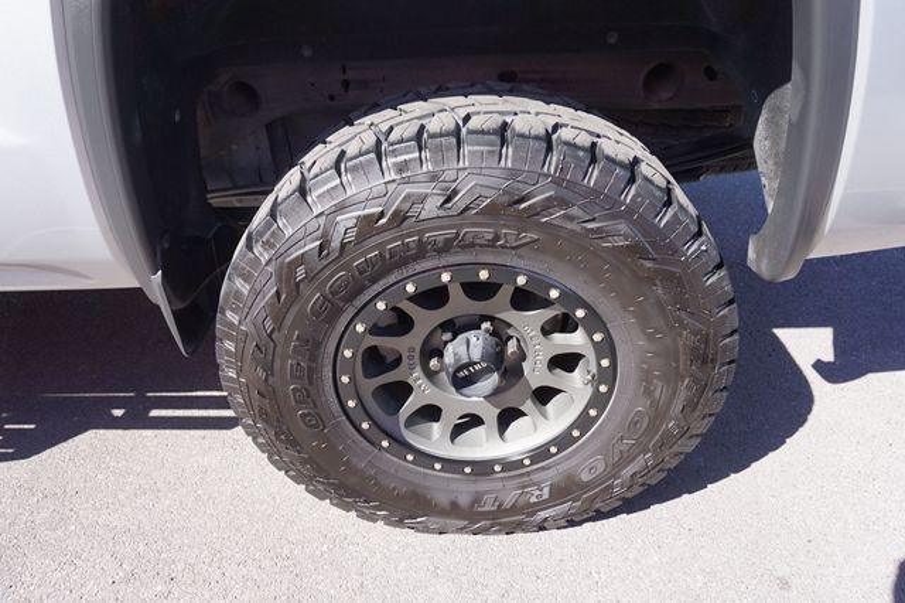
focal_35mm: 24
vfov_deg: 53.1
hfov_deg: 73.8
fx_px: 603
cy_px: 302
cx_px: 452
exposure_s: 1/160
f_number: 4.5
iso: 100
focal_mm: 16
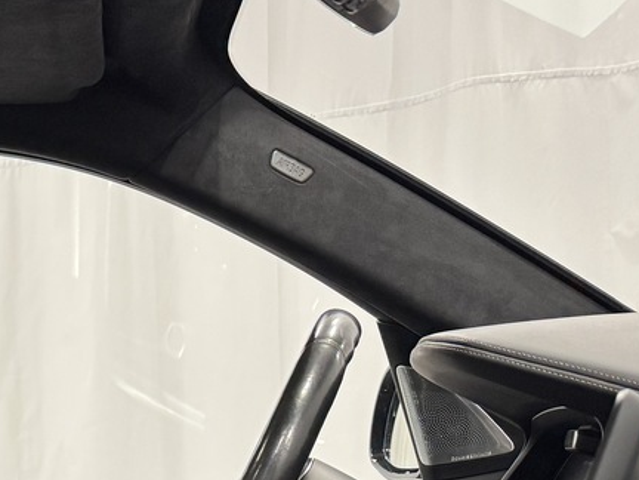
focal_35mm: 80
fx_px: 1477
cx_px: -314
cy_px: 770
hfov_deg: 20.8
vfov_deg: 16.4
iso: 200
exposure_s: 1/100
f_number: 1.78
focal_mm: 6.76
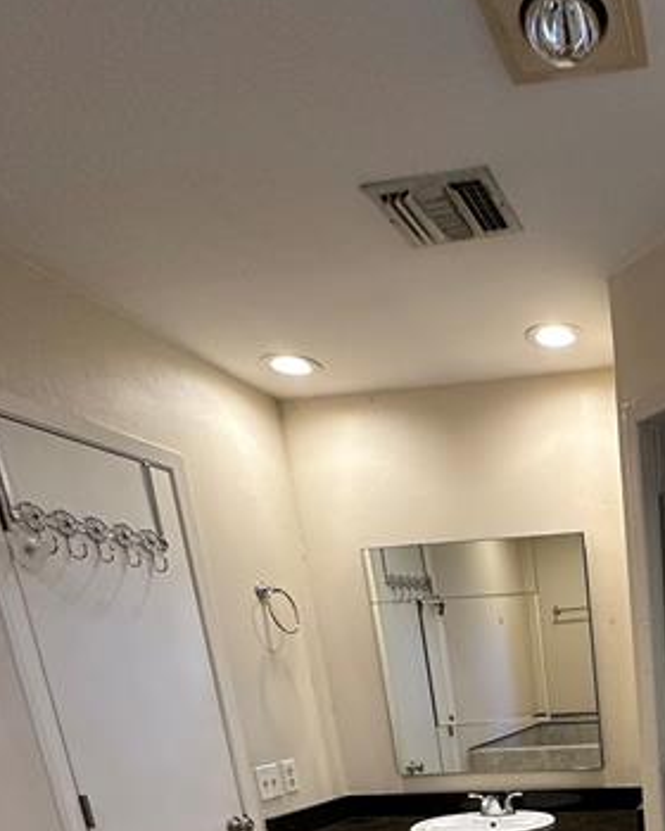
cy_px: 890
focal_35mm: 30
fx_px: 738
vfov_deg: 45.8
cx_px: 674
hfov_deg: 41.7
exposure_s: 1/99
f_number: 2.2
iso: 250
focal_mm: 2.22
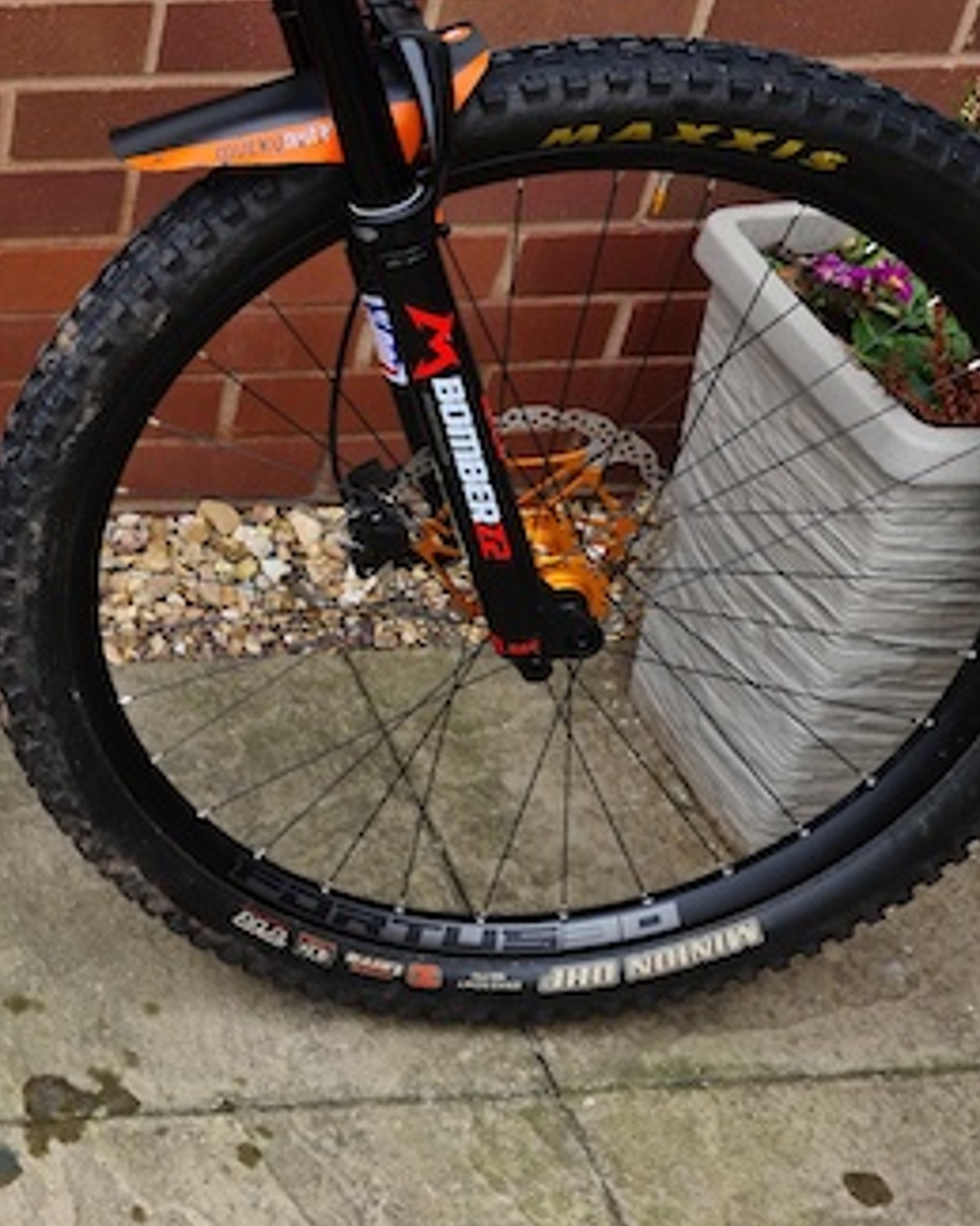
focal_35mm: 65
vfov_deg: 28.6
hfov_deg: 21.2
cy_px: 284
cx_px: -314
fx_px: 2358
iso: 25
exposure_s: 1/50
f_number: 2
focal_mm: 5.9
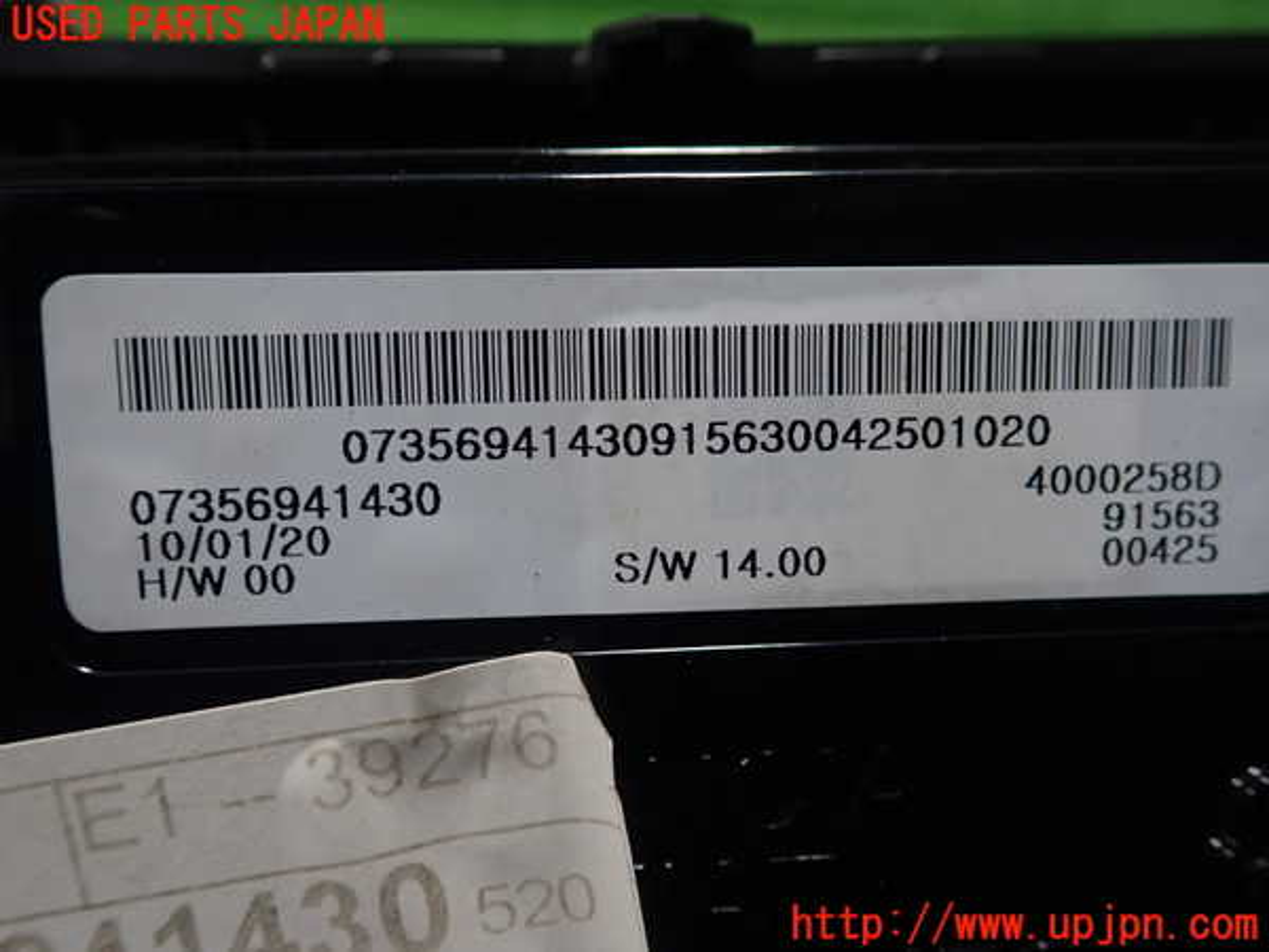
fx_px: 1100
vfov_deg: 46.8
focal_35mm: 30
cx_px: 634
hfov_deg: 60.0
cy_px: 476
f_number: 2.3
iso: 200
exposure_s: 1/125
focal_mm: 5.5
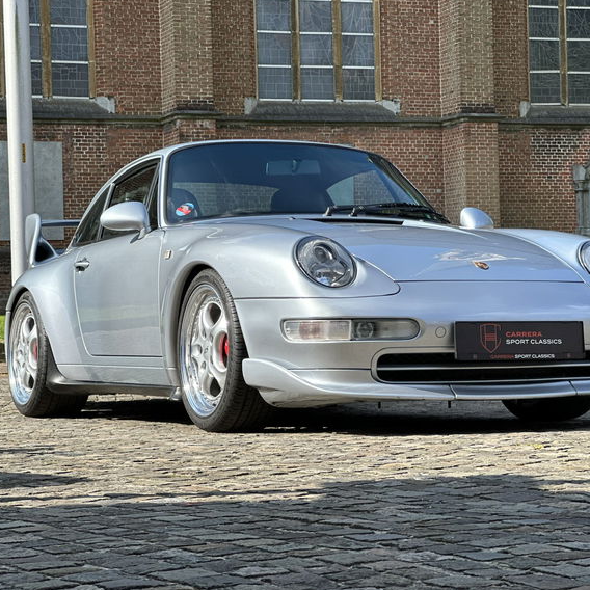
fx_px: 1774
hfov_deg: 18.9
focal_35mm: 92
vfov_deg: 18.9
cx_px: 325
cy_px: 296
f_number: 2.8
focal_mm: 9
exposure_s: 1/381
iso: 32
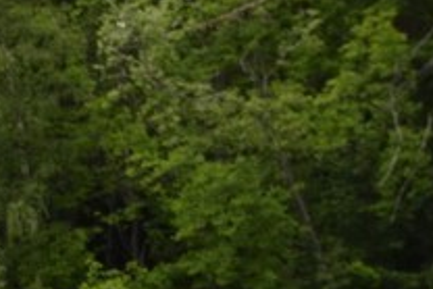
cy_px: 686
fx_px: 5729
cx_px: -1112
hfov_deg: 4.1
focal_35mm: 476
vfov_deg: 2.9
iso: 800
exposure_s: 1/125
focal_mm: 62
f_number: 9
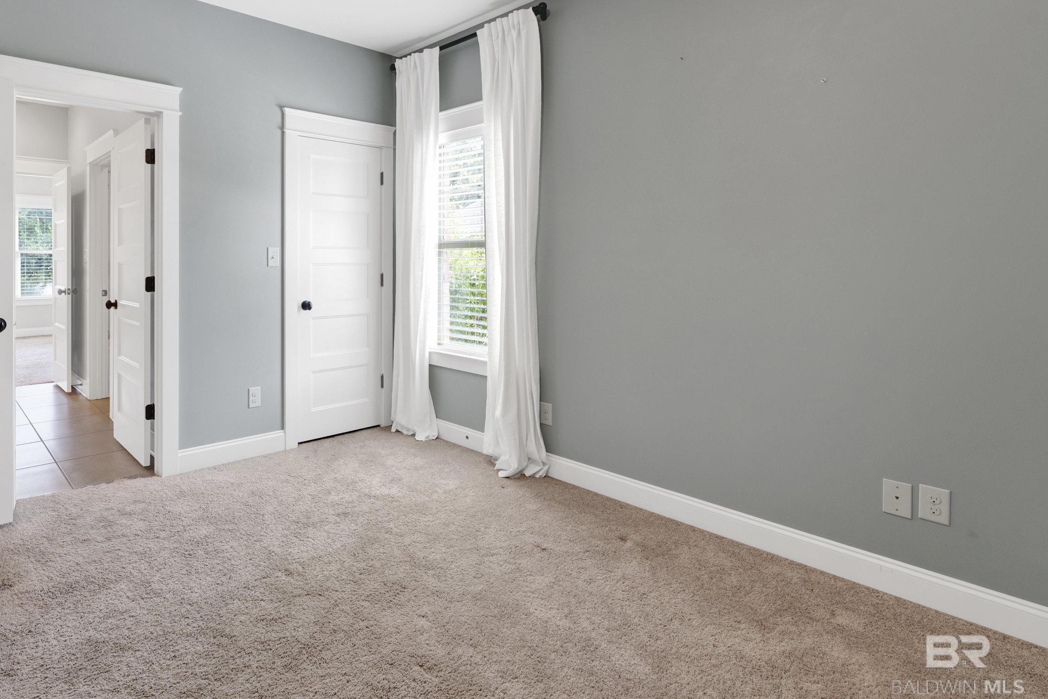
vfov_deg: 63.6
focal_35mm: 19
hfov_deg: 84.4
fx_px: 553
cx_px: 363
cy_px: 258
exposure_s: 1/2.5
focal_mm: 14
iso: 400
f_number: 11
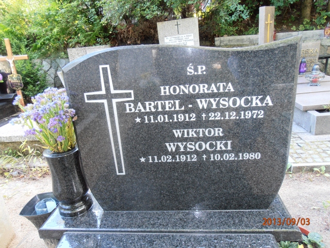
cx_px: 165
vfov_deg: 56.8
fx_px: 229
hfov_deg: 71.6
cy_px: 124
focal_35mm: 24
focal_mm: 4.2
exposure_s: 1/30
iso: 125
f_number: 3
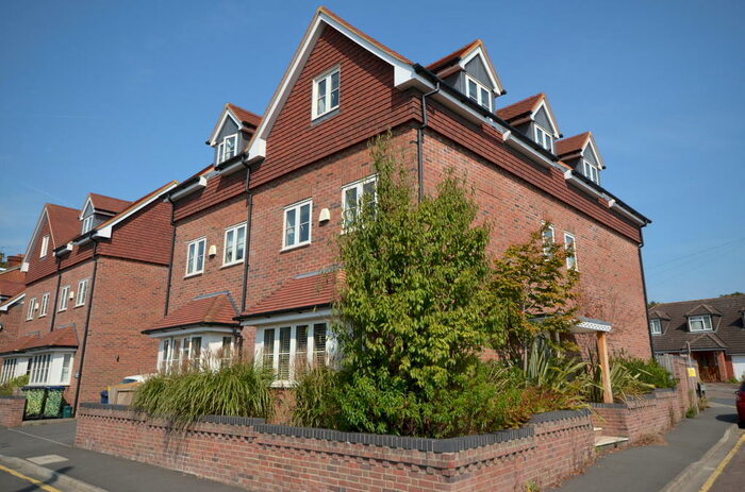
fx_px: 526
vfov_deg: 50.2
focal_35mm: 26
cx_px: 372
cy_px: 246
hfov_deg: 70.6
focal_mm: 17
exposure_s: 1/200
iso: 100
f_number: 9
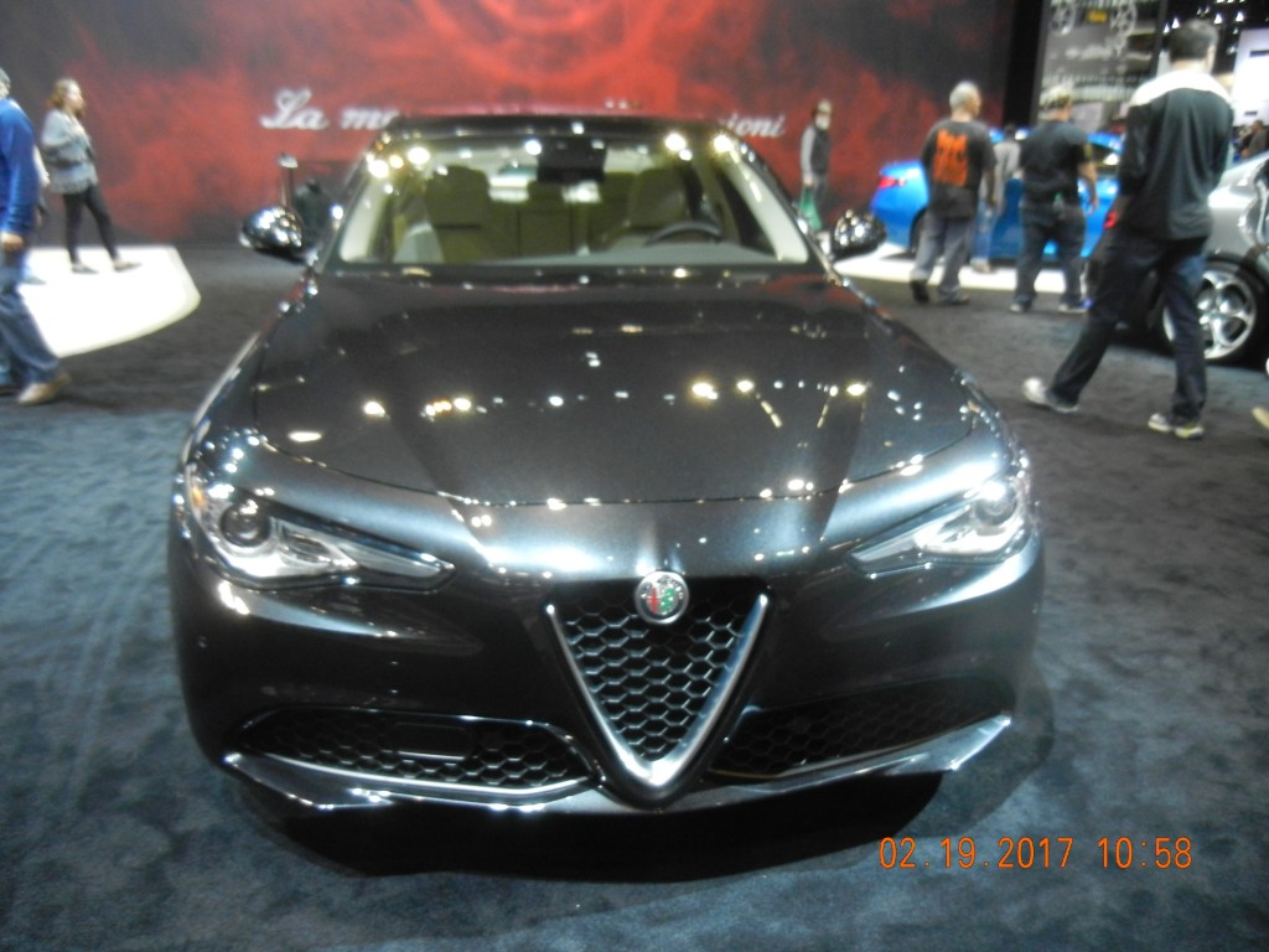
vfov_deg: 46.8
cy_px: 476
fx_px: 1100
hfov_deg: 60.0
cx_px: 634
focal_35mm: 30
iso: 640
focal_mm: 5.4
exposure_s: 1/59.6
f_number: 3.5
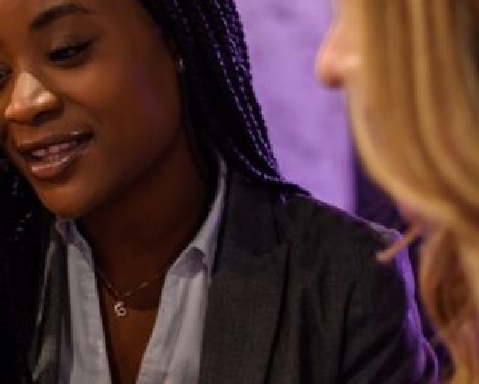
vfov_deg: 10.1
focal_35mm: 152
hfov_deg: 12.6
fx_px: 2156
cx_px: 97
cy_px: 286
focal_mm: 50
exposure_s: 1/50
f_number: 1.8
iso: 500
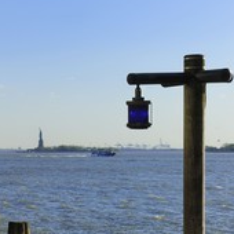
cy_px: 164
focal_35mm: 109
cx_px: -47
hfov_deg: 15.4
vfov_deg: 15.9
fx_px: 834
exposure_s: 1/200
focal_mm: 52
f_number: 9
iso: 200
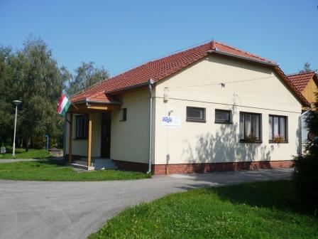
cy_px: 120
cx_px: 159
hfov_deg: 52.6
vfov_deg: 40.7
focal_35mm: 35
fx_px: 322
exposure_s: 1/320
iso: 100
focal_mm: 5.8
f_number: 8
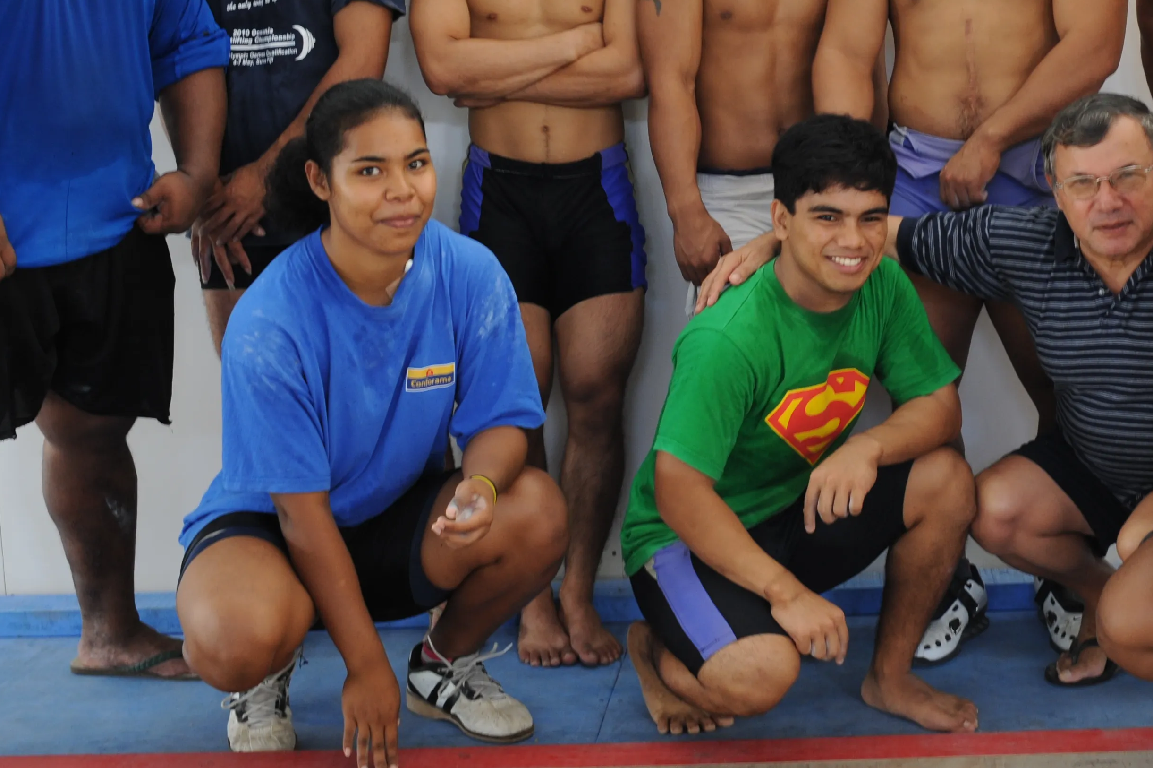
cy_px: 203
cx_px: 782
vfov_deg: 22.1
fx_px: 1952
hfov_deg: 32.6
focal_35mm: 61
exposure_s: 1/30
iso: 720
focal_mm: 35
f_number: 6.3
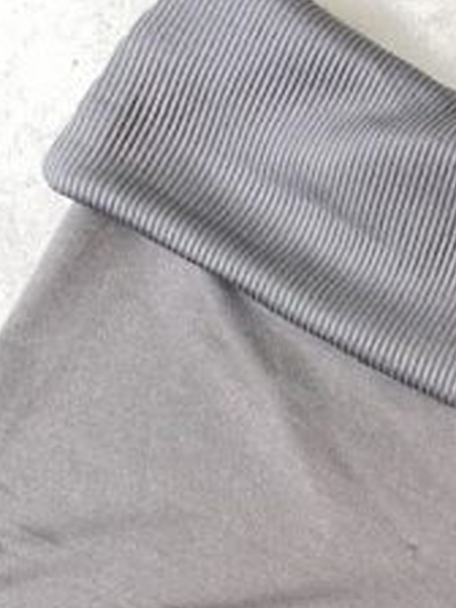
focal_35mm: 85
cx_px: 600
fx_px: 1493
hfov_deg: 16.4
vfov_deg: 20.4
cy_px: 856
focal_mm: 4.25
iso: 200
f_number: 1.8
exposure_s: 1/60
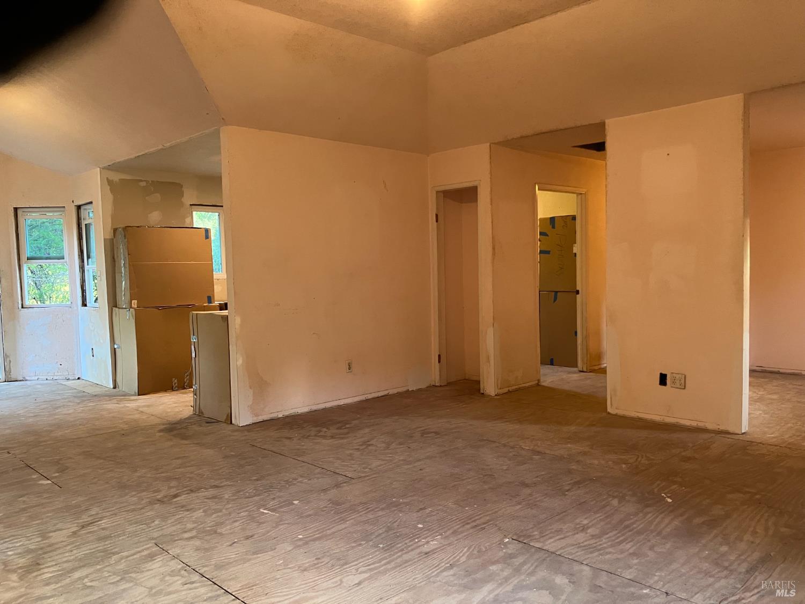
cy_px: 302
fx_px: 651
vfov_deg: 49.7
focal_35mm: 28
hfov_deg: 63.4
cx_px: 402
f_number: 1.8
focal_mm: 3.99
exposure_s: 1/60
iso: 250
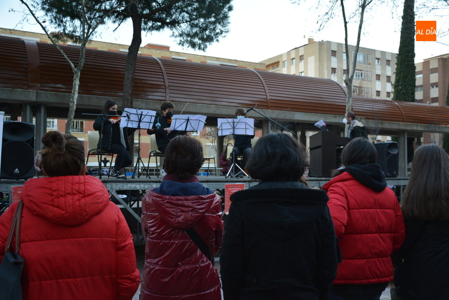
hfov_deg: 51.2
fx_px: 468
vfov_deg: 35.6
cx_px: 224
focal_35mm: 38
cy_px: 150
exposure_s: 1/250
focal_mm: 25
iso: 640
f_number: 4
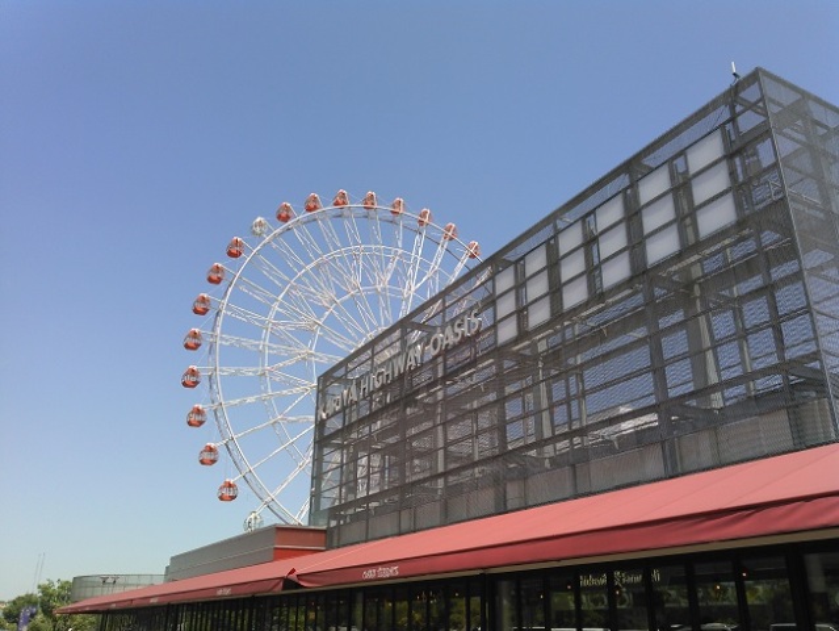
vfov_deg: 46.8
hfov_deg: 59.9
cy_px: 316
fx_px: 728
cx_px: 420
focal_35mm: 30
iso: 100
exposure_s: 1/903
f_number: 2.4
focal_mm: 4
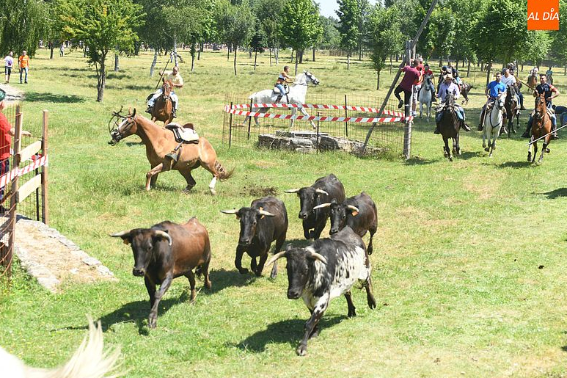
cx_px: 263
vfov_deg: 17.7
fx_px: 1212
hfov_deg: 26.3
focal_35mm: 77
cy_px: 192
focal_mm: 70
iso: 250
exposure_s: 1/320
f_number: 6.3
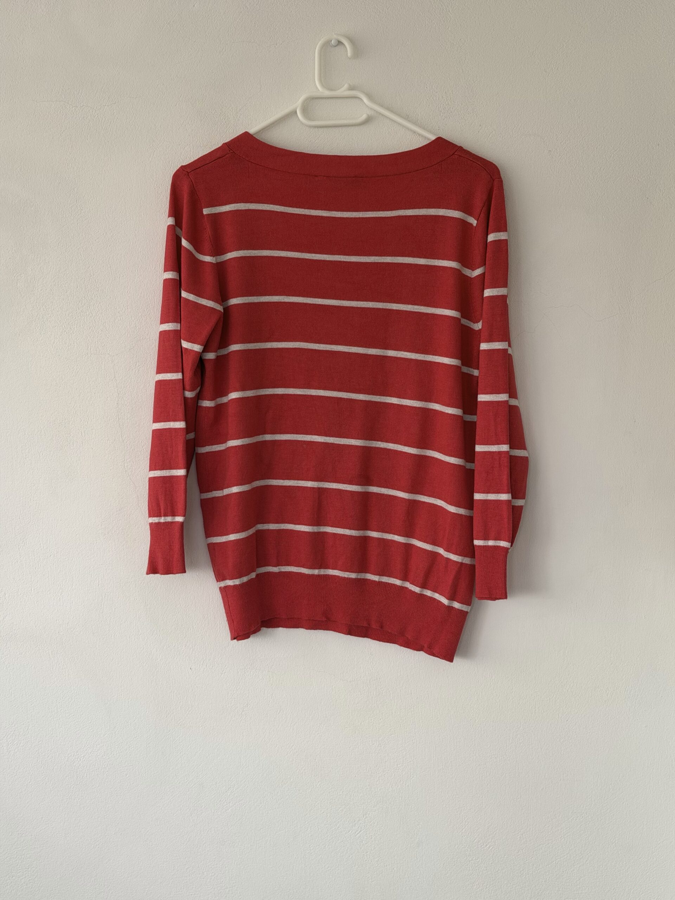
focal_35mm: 48
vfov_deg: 39.7
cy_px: 450
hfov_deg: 30.3
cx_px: 338
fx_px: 1248
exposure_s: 1/117
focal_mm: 6.76
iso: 100
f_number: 1.78
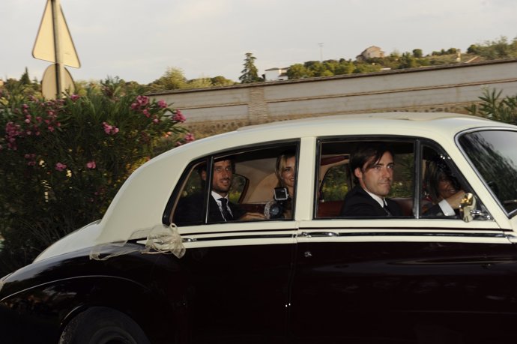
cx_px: 258
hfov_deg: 36.3
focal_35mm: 55
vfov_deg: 24.6
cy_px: 172
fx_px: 789
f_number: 5.6
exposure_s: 1/250
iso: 400
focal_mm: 55
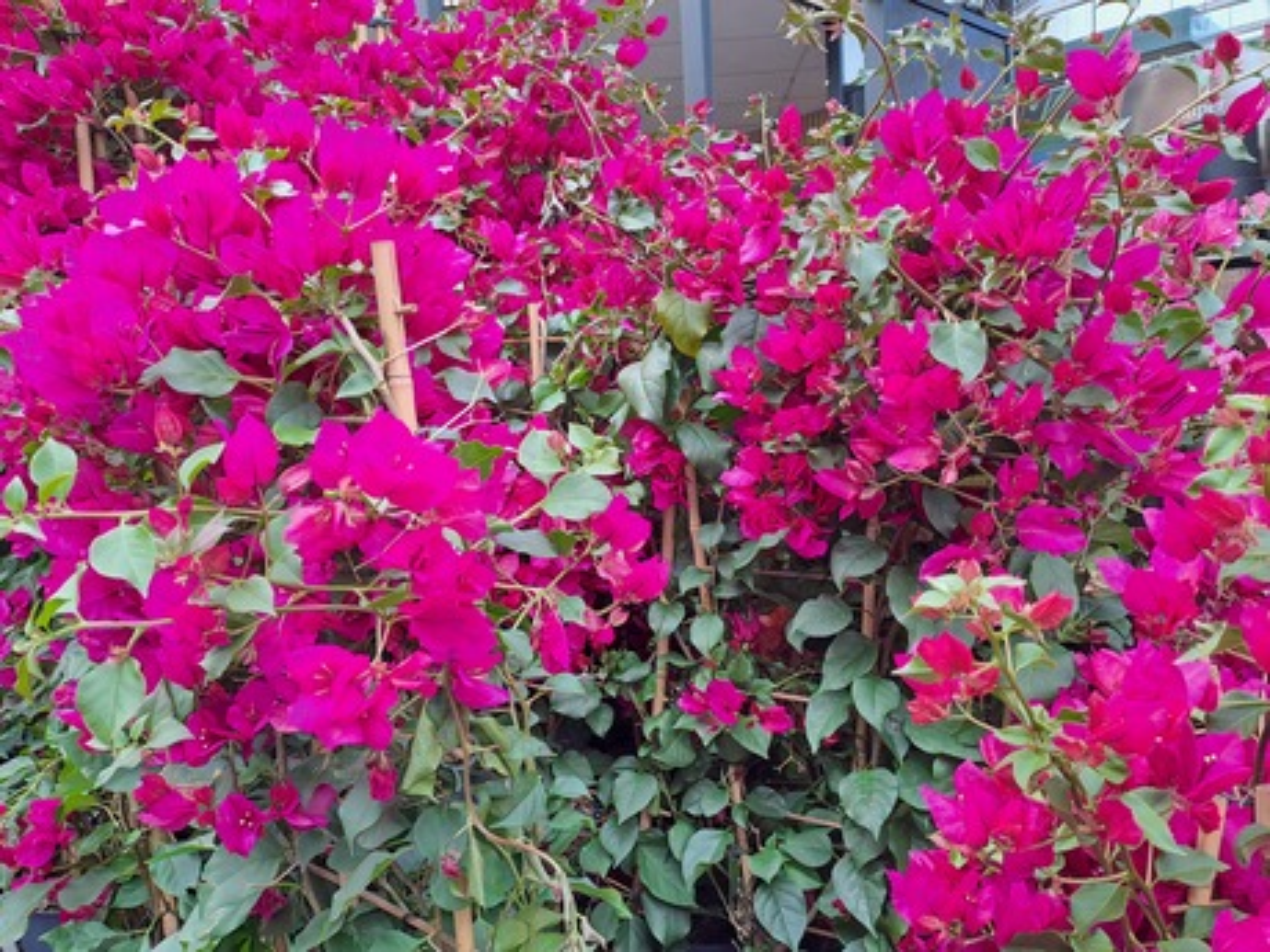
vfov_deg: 54.9
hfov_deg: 69.4
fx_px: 917
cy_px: 476
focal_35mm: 25
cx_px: 635
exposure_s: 1/50
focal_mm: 4.65
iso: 40
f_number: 1.8
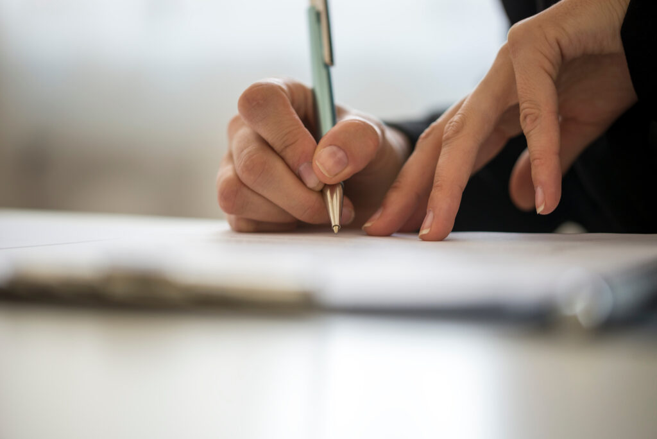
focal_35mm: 105
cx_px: 328
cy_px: 220
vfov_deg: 13.1
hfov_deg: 19.4
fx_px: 1917
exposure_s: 1/100
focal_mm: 105
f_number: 3.3
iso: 320
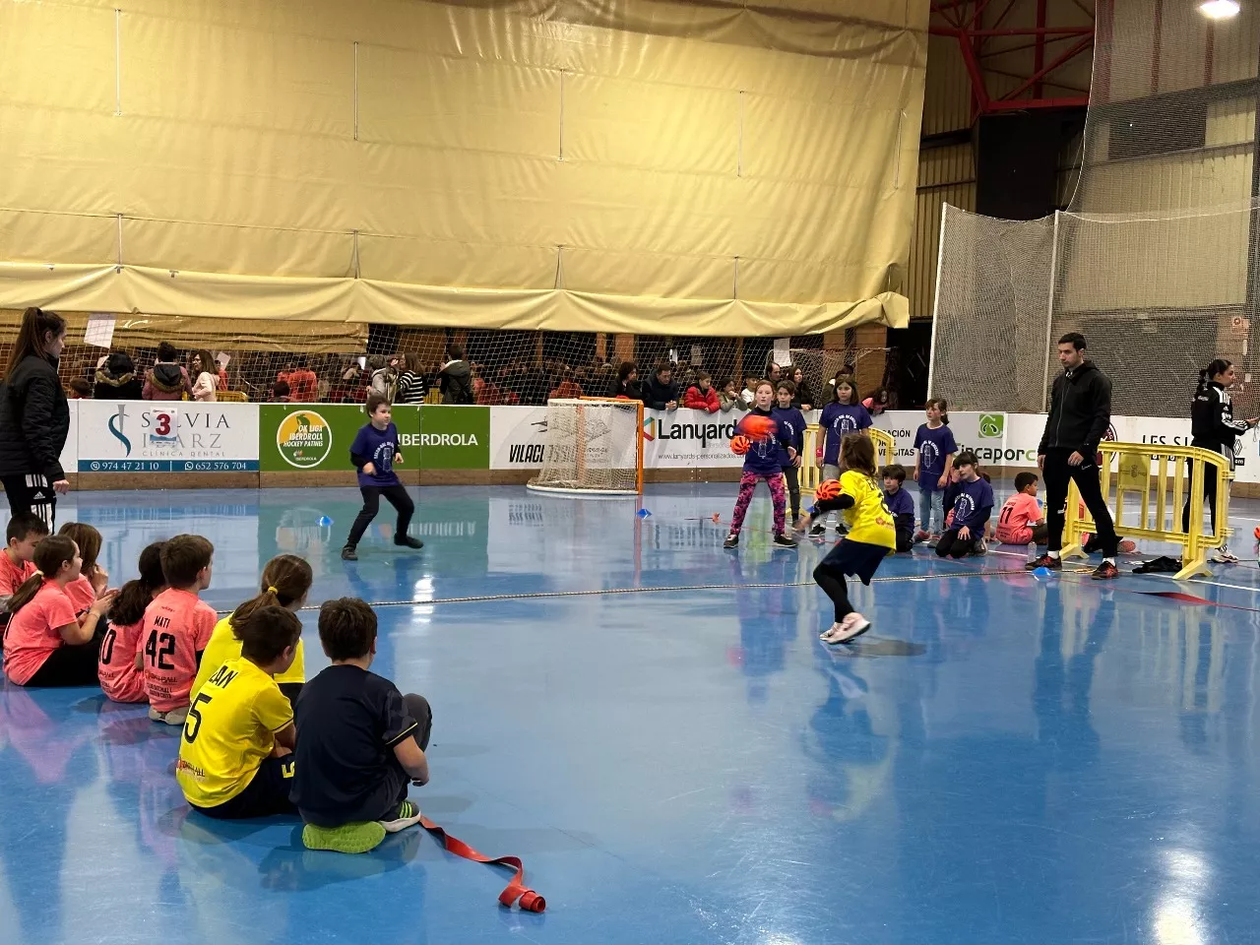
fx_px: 1747
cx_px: 630
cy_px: 472
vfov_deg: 30.3
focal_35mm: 48
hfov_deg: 39.7
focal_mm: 6.86
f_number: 1.78
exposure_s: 1/50
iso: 125
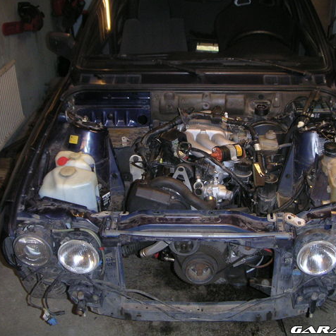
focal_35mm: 44
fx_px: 483
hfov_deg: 38.3
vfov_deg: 38.3
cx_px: 186
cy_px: 167
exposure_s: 1/45
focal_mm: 5.7
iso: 160
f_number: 2.8
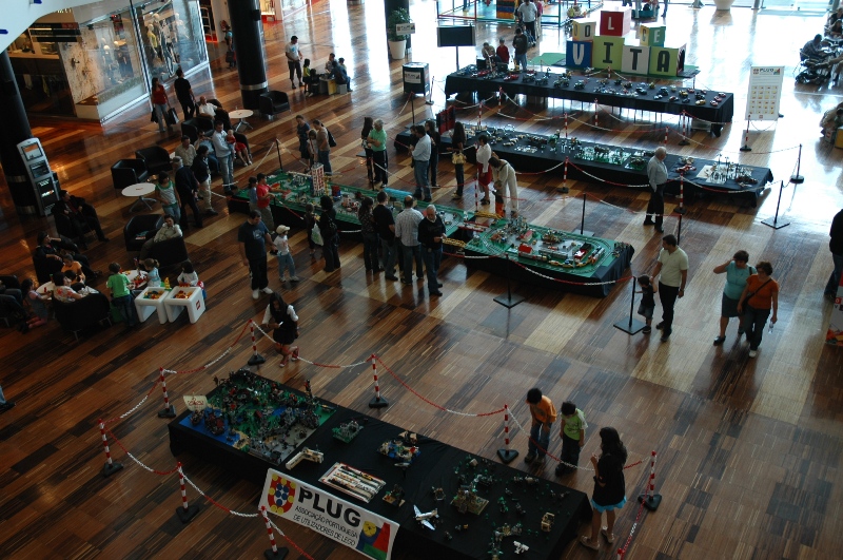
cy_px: 280
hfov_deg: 53.2
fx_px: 842
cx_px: 422
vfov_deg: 36.8
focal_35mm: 36
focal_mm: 24
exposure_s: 1/40
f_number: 3.8
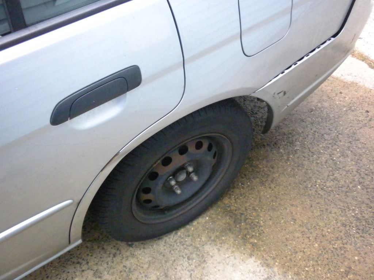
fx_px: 400
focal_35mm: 37
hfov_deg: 50.1
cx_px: 187
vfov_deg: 38.7
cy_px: 140
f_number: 3.5
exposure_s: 1/88
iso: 800
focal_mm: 6.6
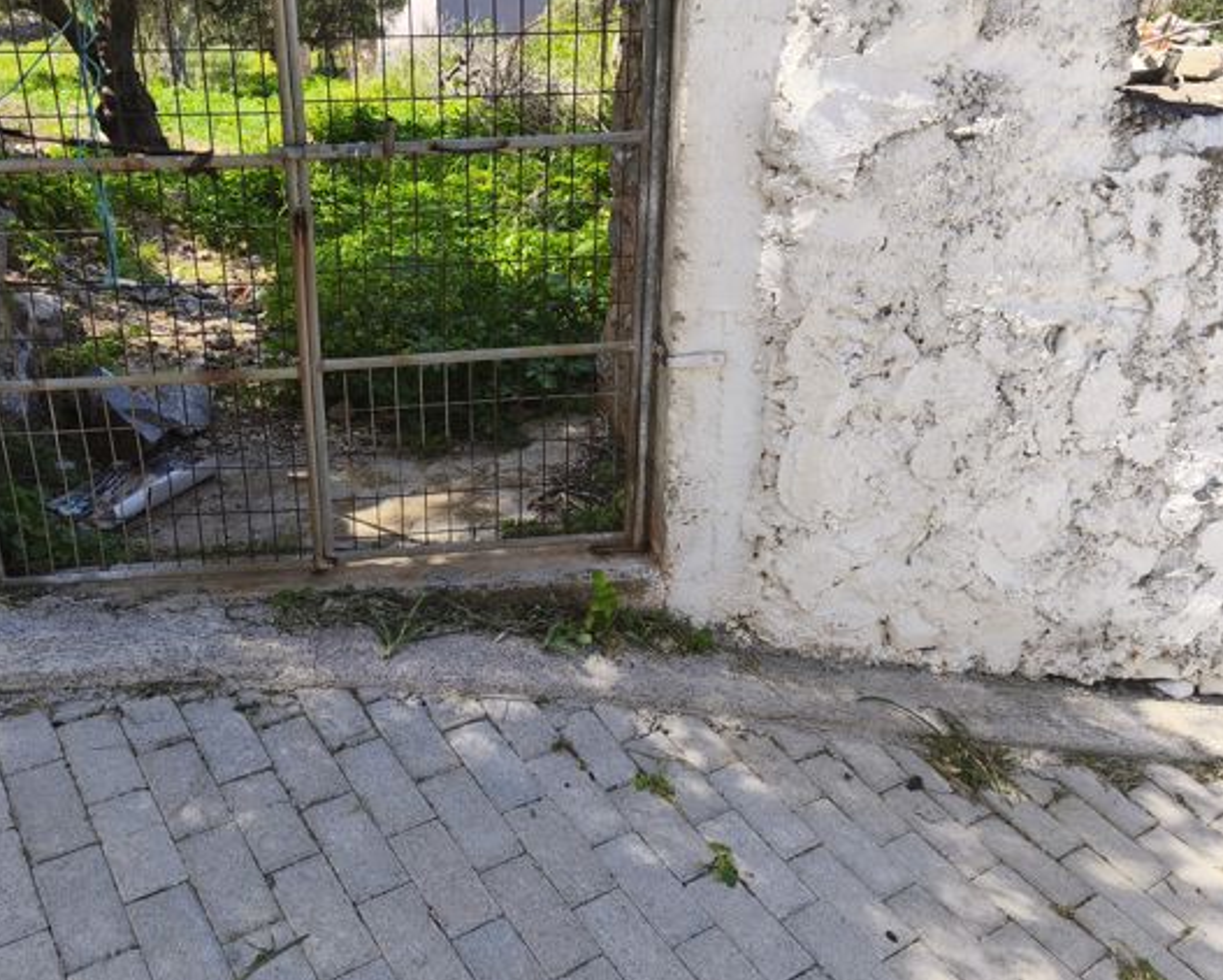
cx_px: 502
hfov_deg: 58.4
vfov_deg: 48.3
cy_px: 404
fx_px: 1086
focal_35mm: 30
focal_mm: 5.35
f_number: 1.7
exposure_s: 1/1245
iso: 80
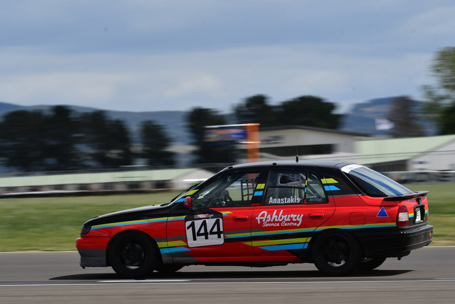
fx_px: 4172
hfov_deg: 6.2
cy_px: 152
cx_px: 228
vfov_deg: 4.2
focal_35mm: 330
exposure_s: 1/200
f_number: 11
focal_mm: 220
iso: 100
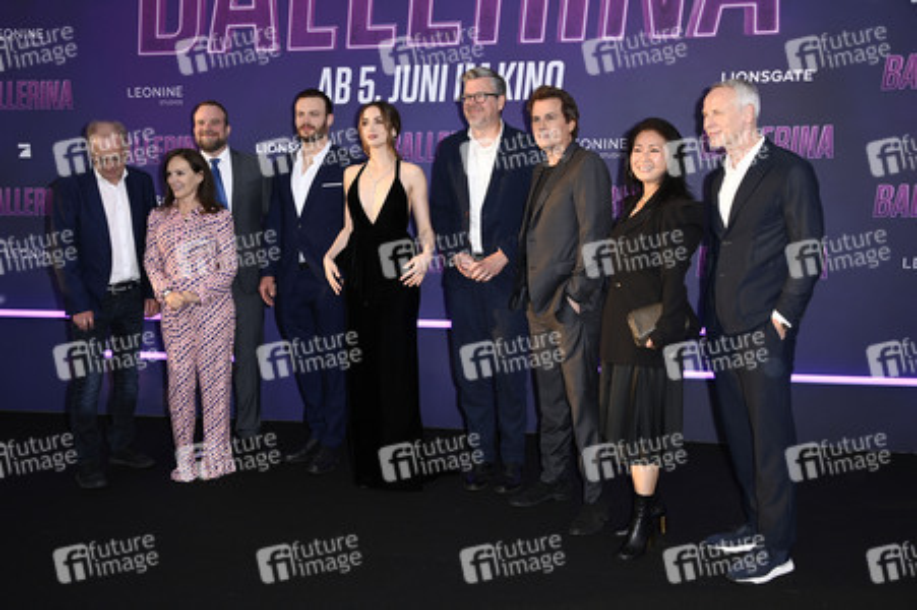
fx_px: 967
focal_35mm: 38
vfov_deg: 35.0
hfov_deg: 50.7
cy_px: 305
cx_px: 458
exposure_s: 1/250
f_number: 7.1
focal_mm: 38
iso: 500
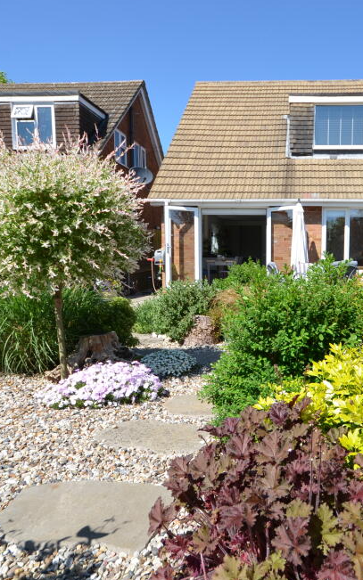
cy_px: 296
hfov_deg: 49.1
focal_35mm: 24
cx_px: 272
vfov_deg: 74.8
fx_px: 380
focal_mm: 10
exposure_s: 1/250
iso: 125
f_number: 8
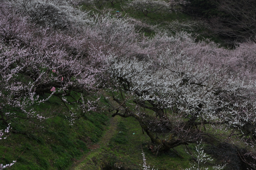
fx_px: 746
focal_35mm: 105
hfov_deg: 19.5
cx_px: 128
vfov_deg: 13.0
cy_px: 85
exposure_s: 1/40
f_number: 8
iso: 200
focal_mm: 70
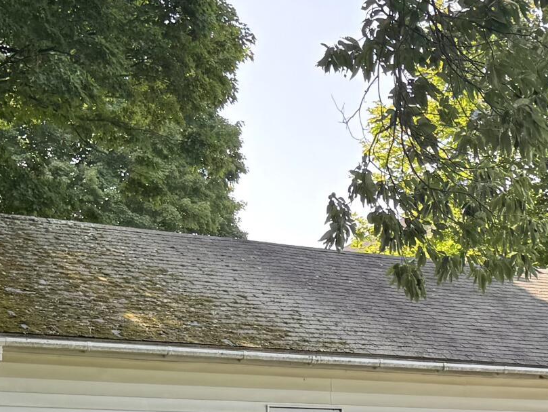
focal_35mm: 89
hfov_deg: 22.0
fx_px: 1409
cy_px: 487
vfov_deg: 16.0
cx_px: 316
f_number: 1.78
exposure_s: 1/633
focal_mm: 6.76
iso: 80
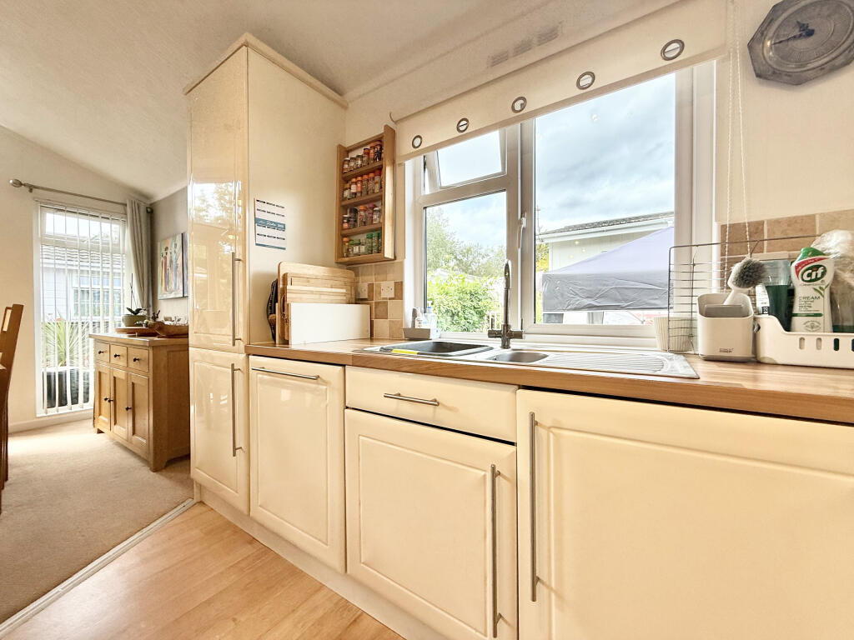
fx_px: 345
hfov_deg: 102.1
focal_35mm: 14
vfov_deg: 85.7
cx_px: 427
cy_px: 320
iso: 64
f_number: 2.2
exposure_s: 1/262
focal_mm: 2.22
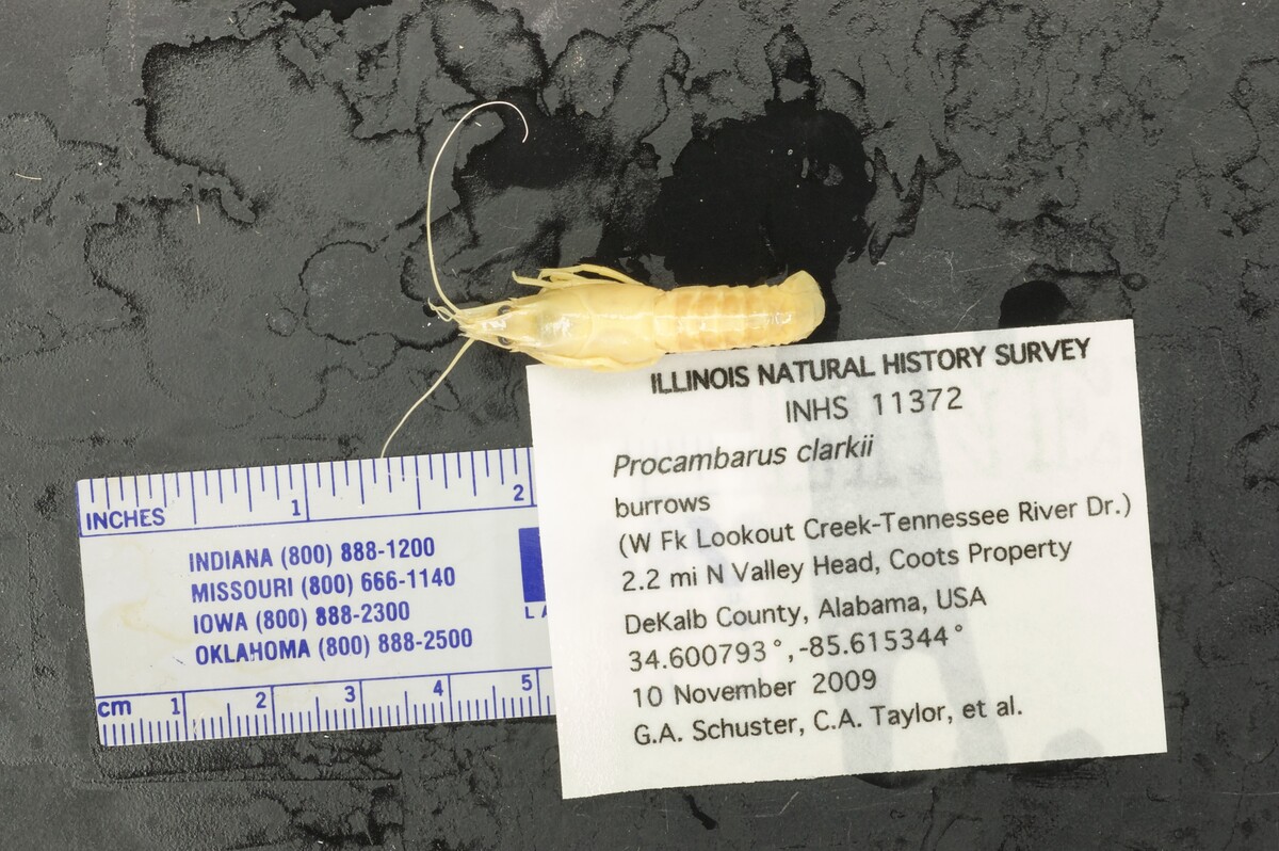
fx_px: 3195
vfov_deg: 15.2
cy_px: 426
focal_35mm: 90
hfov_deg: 22.6
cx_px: 640
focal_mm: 60
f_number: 29
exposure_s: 1/1.3
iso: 500
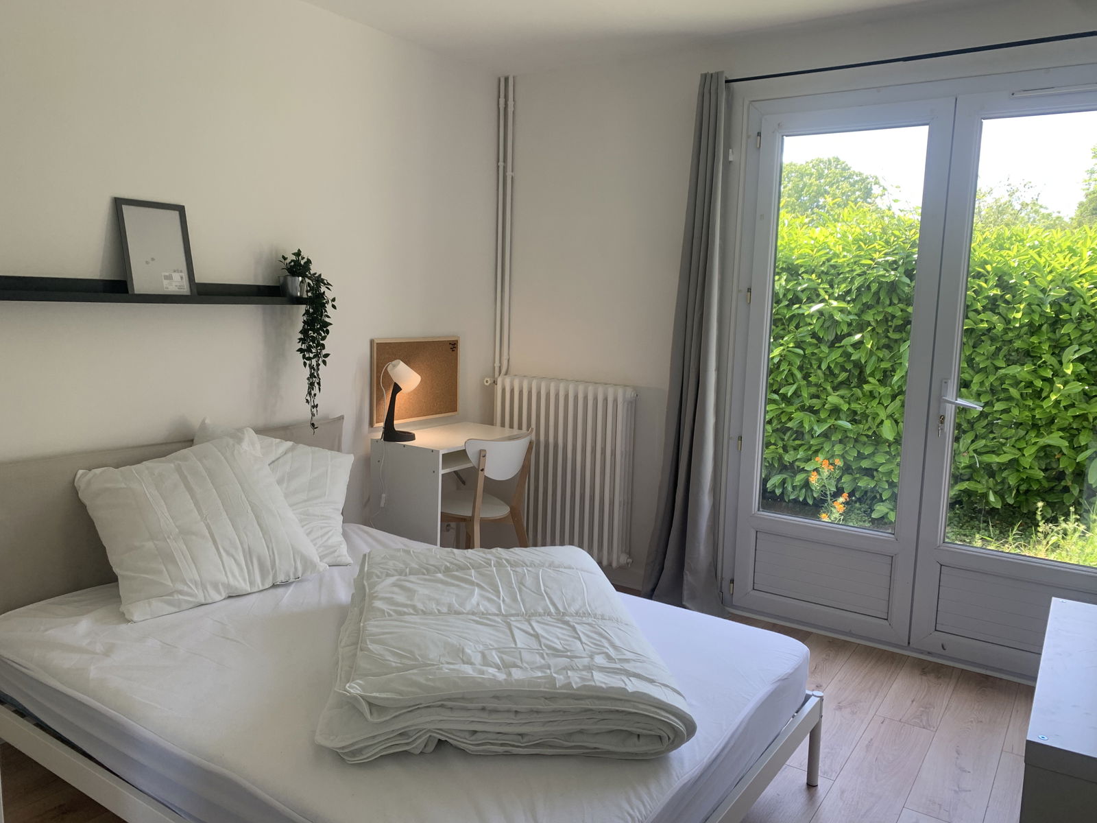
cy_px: 412
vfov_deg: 53.1
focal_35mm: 26
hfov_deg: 67.3
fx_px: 824
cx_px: 548
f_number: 1.8
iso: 32
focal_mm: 4.25
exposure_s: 1/122
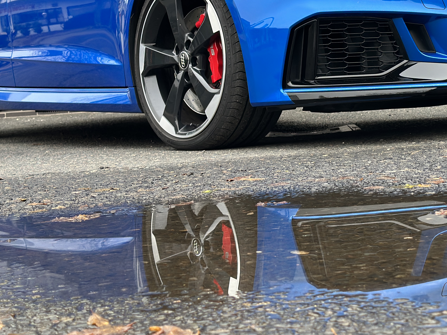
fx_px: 981
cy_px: 82
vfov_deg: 19.2
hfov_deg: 25.4
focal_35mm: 76
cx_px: 318
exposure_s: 1/143
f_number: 1.78
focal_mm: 6.86
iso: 125
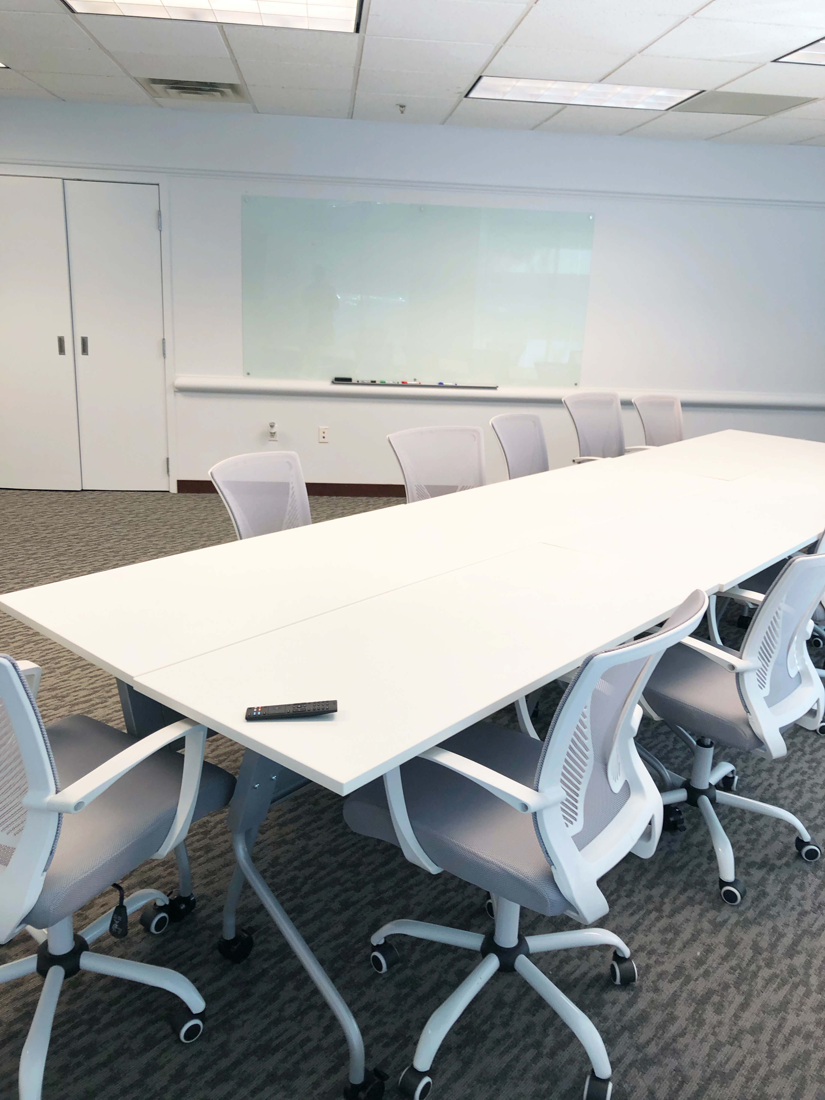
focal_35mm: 28
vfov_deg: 63.4
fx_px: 890
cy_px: 550
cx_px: 412
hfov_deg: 49.7
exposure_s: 1/60
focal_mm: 3.99
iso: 32
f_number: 1.8
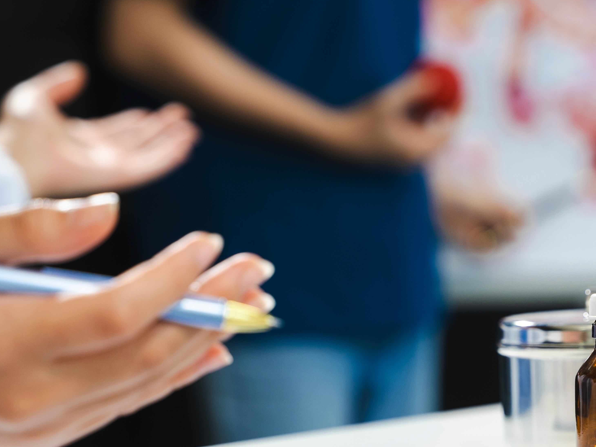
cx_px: 440
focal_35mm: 140
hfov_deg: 14.1
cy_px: 346
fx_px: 2407
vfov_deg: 10.6
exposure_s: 1/160
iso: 320
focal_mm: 60.8
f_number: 3.2
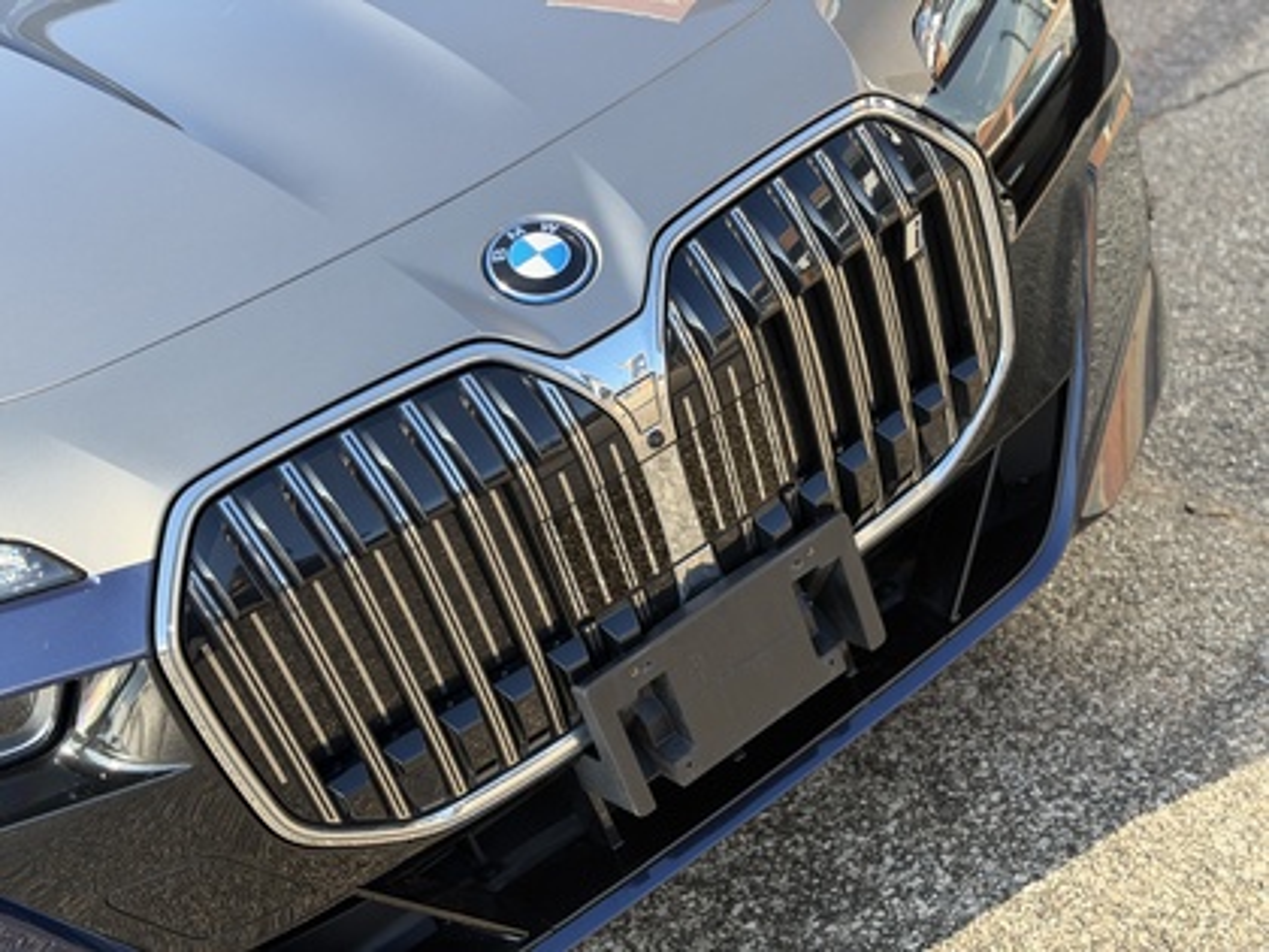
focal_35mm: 48
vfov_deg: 30.3
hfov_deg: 39.7
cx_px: 634
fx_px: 1760
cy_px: 476
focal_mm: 6.76
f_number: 1.78
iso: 100
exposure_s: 1/687
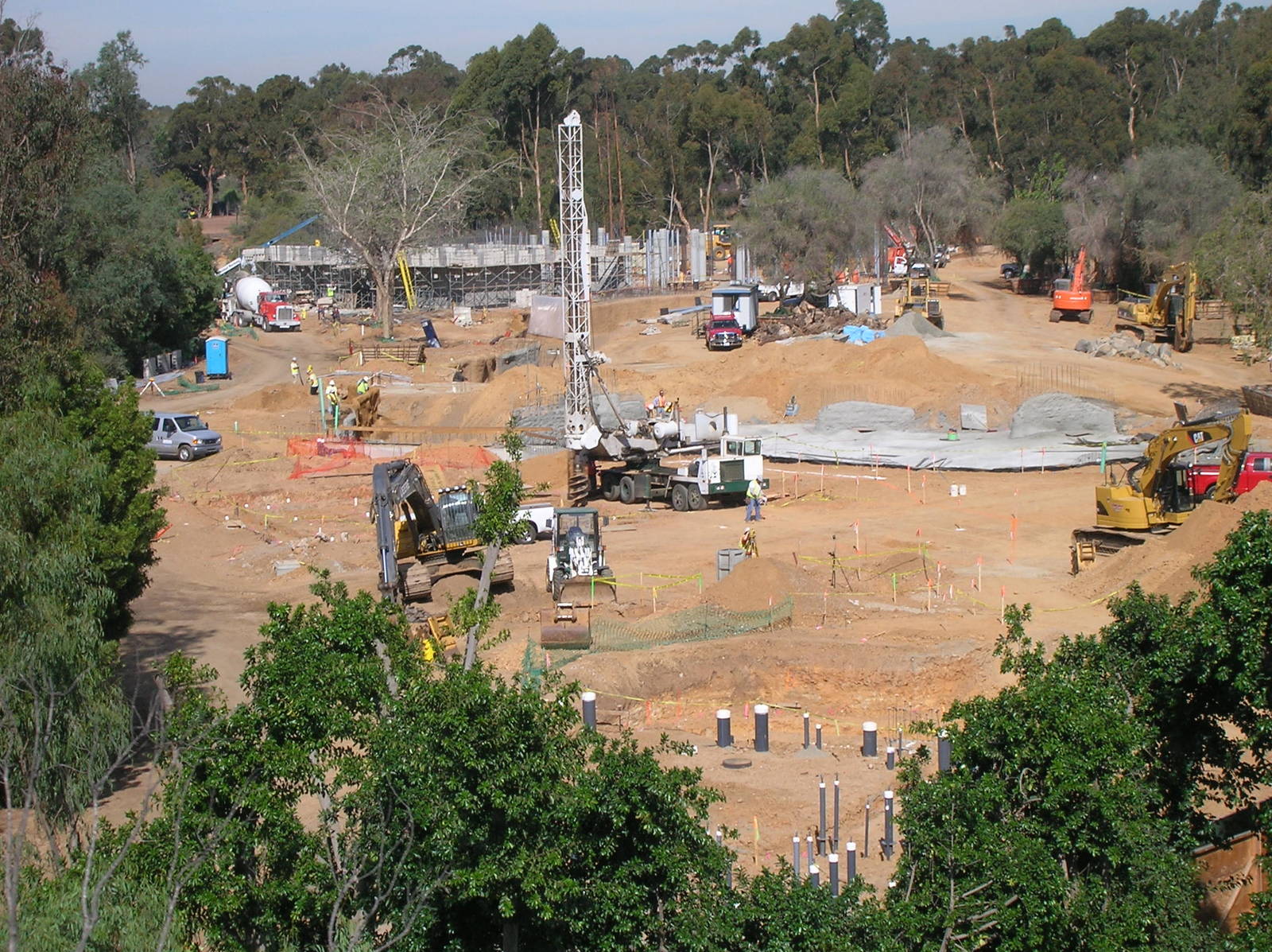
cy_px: 476
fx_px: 3304
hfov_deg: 21.8
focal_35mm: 90
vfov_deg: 16.4
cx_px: 636
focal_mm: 15
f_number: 7.6
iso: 50
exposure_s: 1/192
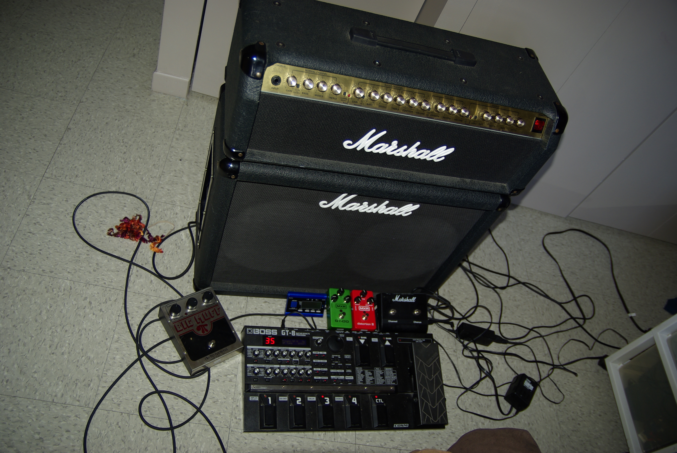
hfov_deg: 61.9
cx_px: 338
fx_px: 565
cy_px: 226
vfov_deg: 43.7
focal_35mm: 30
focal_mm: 20
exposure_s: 1/30
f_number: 2.8
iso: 100
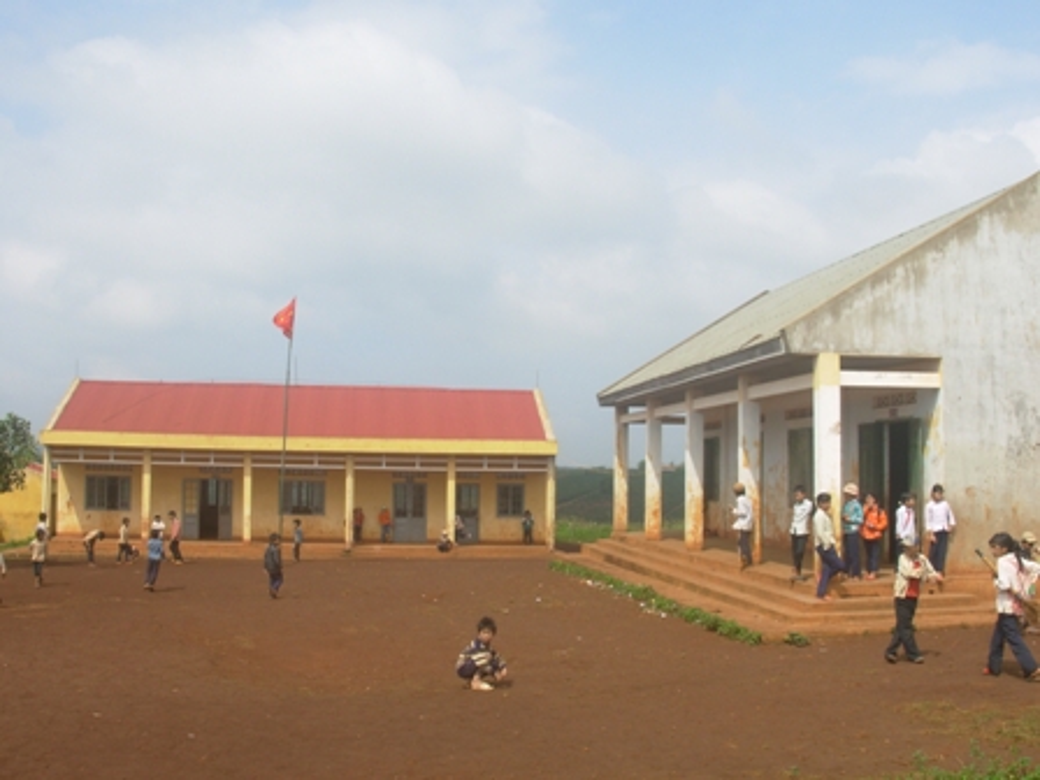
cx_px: 520
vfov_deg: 37.7
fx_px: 1142
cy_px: 390
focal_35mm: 38
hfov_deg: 49.0
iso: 50
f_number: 4.9
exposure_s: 1/497
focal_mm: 6.3
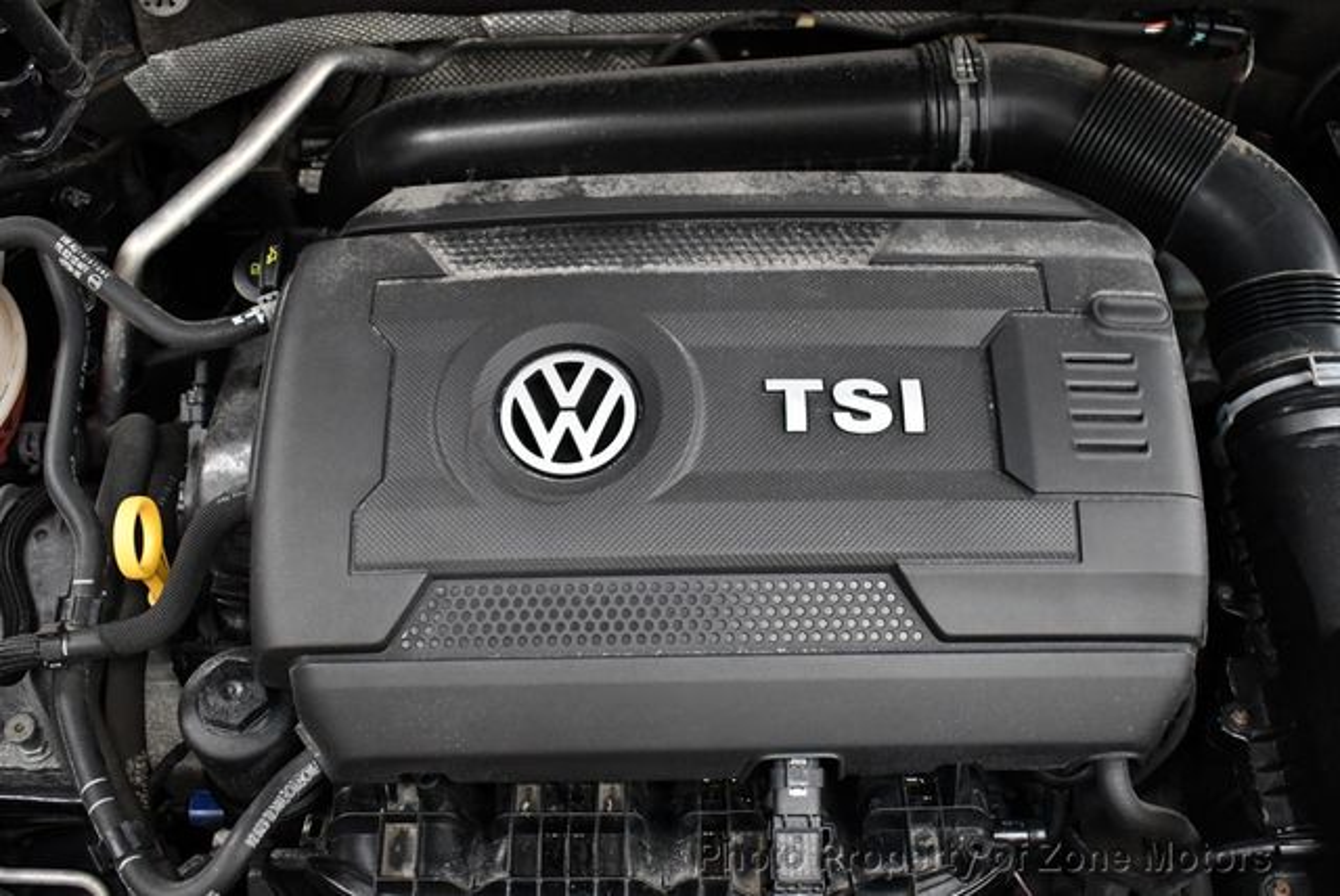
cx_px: 670
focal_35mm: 36
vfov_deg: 36.9
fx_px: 1341
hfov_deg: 53.1
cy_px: 448
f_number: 3.5
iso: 2800
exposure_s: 1/125
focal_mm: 18
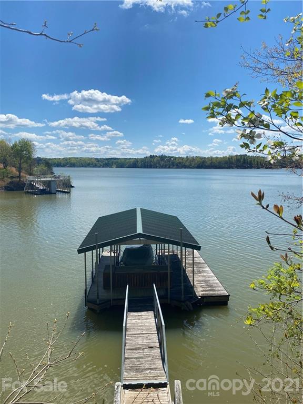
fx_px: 303
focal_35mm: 26
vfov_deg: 67.3
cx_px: 152
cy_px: 202
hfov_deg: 53.1
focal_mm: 4.25
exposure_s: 1/1838
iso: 32
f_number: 1.8
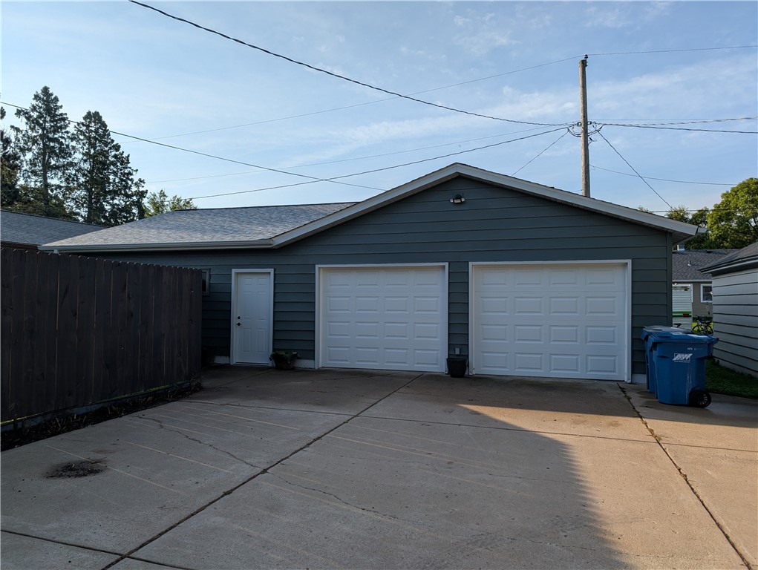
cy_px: 285
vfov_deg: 56.9
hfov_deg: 71.5
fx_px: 526
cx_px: 379
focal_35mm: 24
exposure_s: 1/1259
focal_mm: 6.9
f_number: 1.68
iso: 20
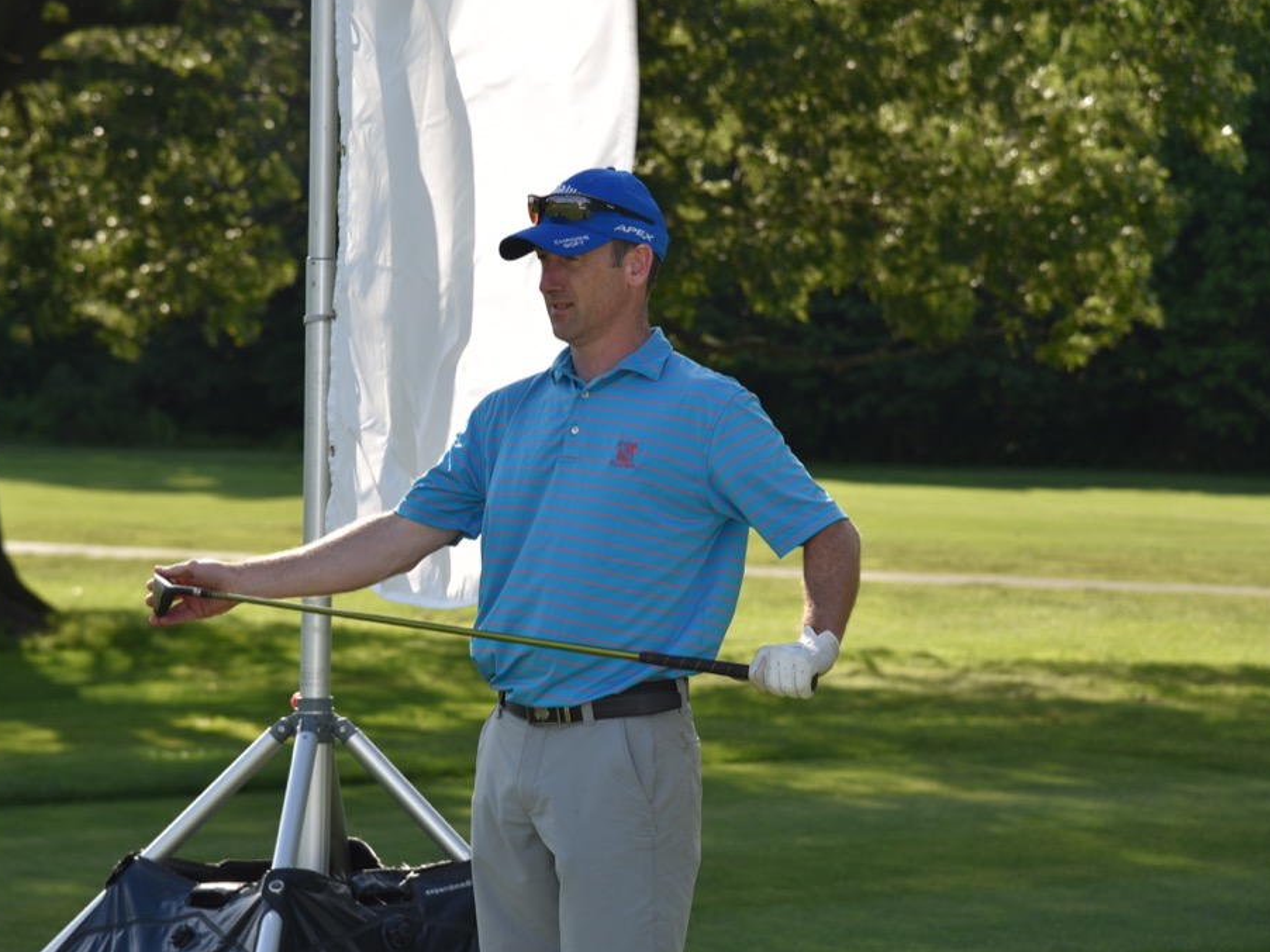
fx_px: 4805
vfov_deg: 11.3
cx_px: 590
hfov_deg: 15.1
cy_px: 476
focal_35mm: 131
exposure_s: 1/200
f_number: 7.1
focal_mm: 120
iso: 100
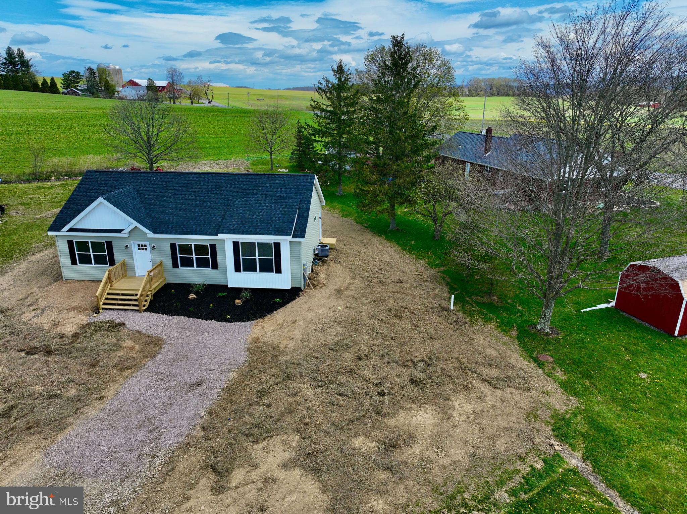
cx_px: 344
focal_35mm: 24
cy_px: 257
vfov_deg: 56.8
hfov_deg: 71.6
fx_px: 476
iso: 210
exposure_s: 1/2500
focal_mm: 12.29
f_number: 2.8
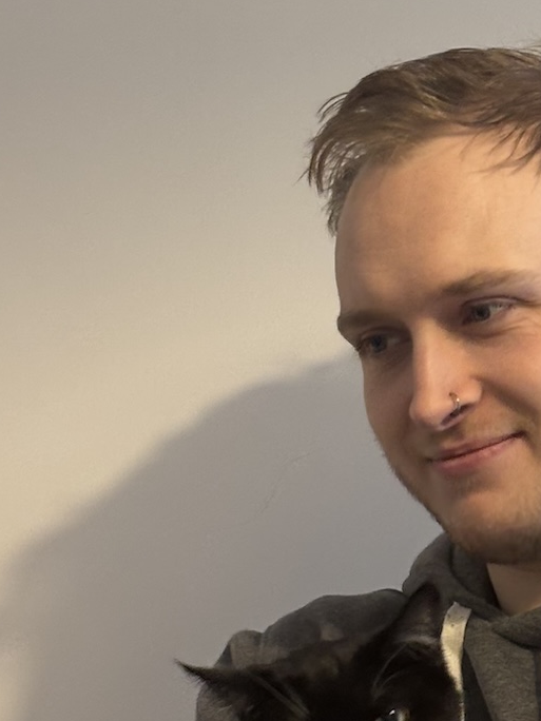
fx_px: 3167
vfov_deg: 13.0
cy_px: 483
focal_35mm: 152
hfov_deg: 9.7
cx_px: 499
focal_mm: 5.96
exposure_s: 1/33
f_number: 1.6
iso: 160
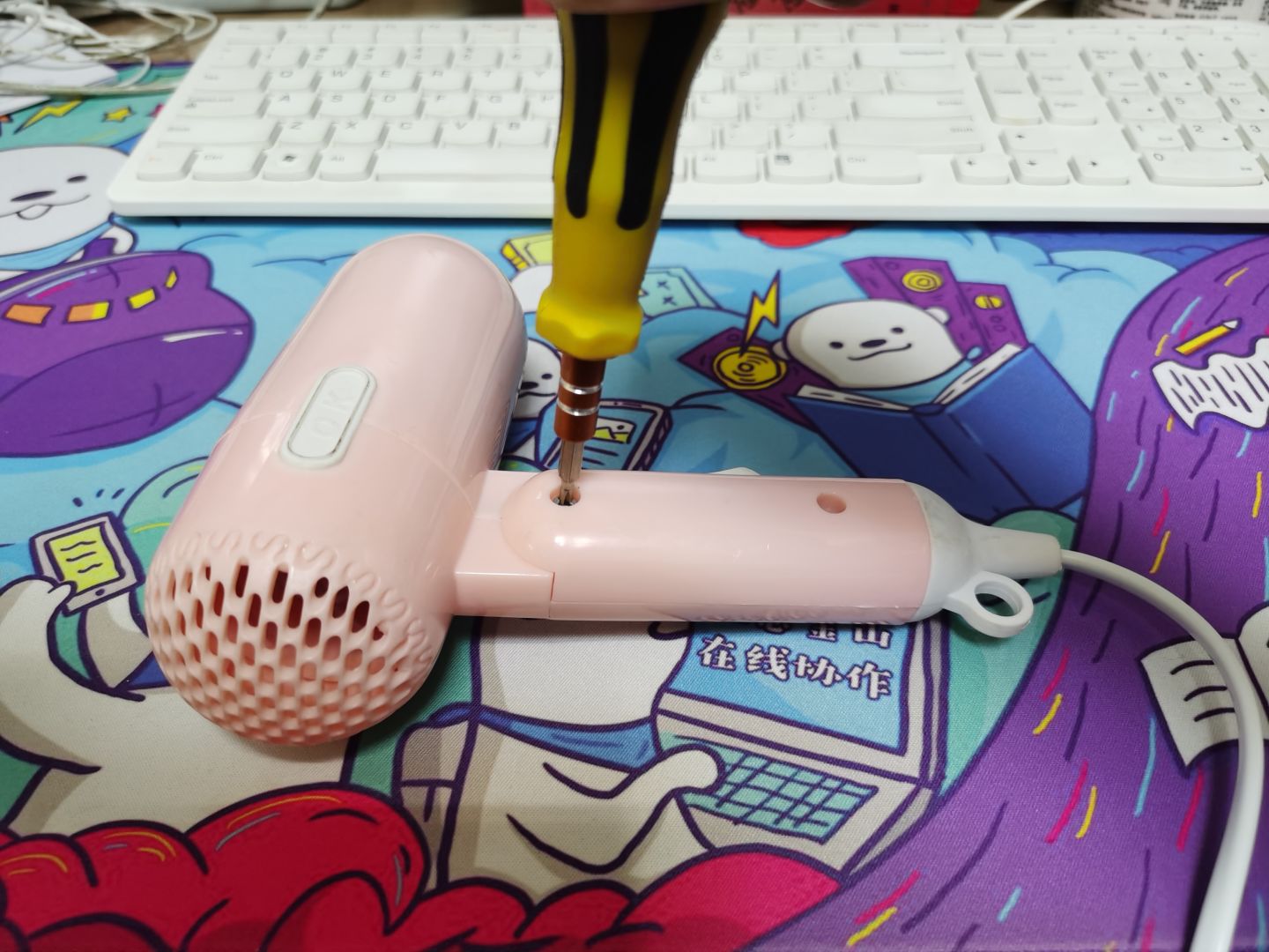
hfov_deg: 65.3
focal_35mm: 27
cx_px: 634
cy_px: 476
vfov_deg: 51.4
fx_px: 990
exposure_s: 1/50
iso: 125
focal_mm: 5.58
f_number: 1.8
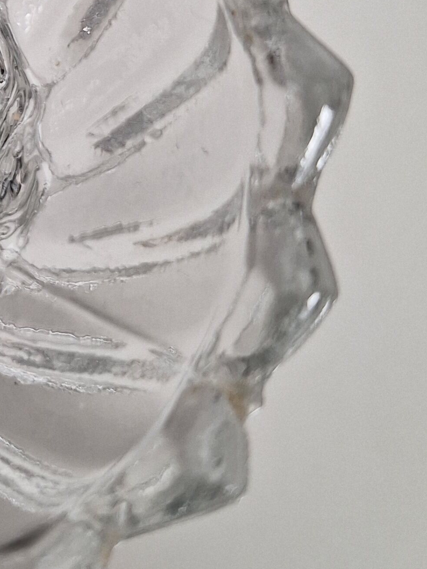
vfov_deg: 26.4
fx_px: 1184
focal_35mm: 72
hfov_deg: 18.6
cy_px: 89
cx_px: -172
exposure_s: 1/50
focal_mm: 5.54
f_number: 1.8
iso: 40
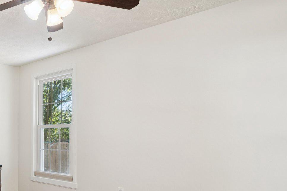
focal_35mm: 36
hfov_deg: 45.9
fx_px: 287
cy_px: 138
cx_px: 9
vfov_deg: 36.2
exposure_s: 1/30
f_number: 8
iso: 640
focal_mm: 17
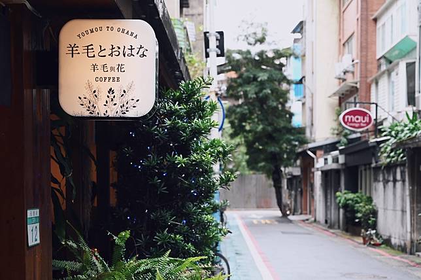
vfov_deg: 22.6
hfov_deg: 33.4
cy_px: 140
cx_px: 210
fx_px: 701
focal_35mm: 60
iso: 3200
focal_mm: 60
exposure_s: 1/400
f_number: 5.6
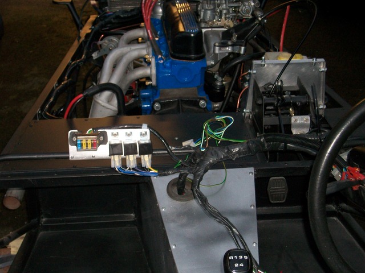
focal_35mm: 66
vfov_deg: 22.3
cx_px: 182
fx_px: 696
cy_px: 136
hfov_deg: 29.4
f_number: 4.1
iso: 160
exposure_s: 1/20
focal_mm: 11
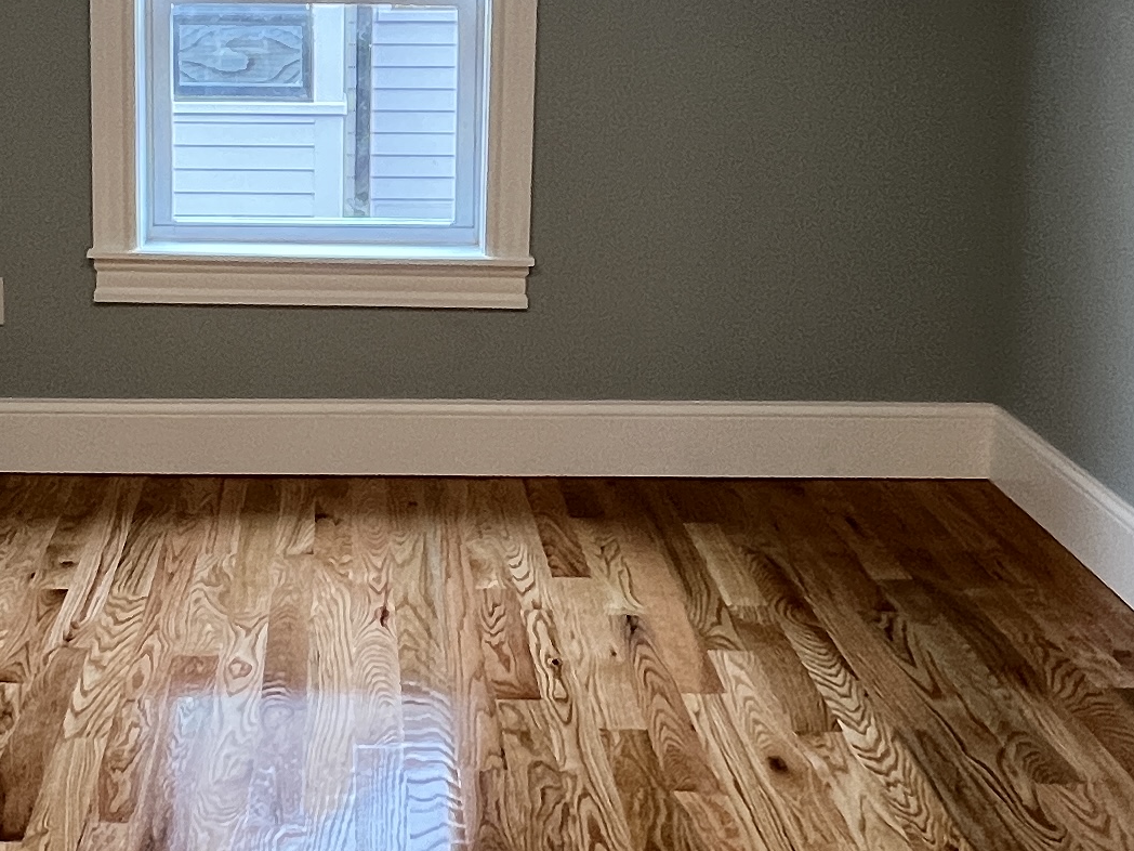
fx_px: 1638
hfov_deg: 37.4
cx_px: 309
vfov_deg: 28.4
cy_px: 155
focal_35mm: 50
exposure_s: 1/120
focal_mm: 1.57
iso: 160
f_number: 1.8
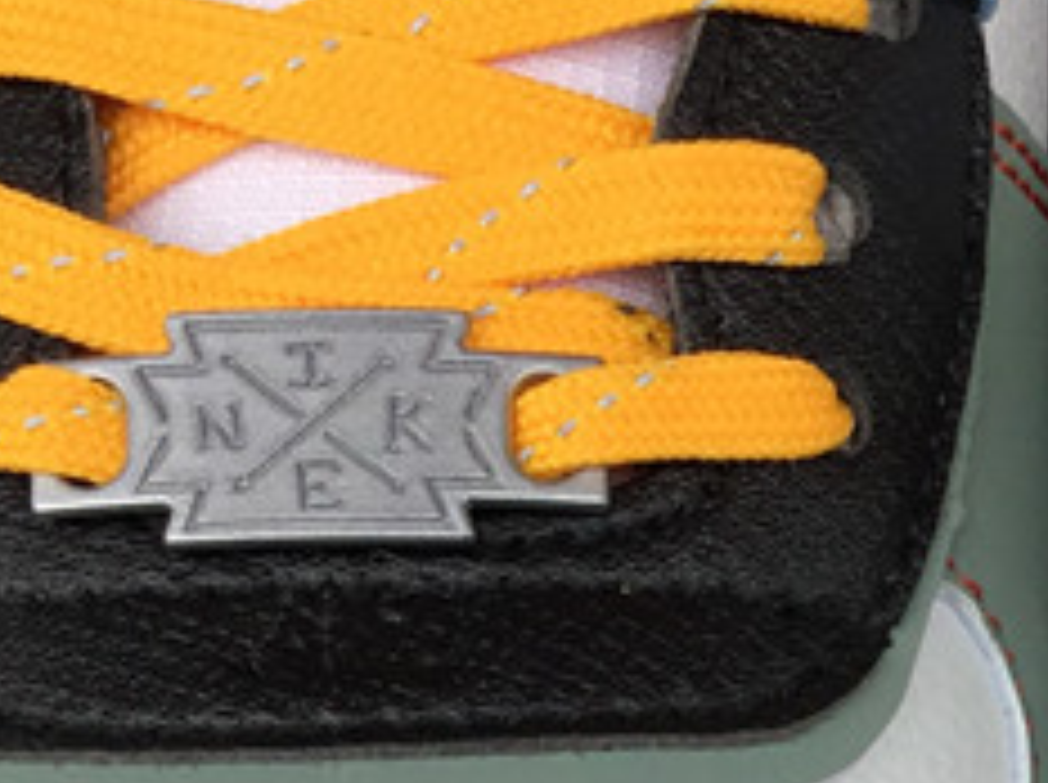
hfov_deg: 15.9
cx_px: 1178
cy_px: 1271
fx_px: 3627
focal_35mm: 120
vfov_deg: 11.6
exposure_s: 1/359
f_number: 2.4
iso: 25
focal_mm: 3.3
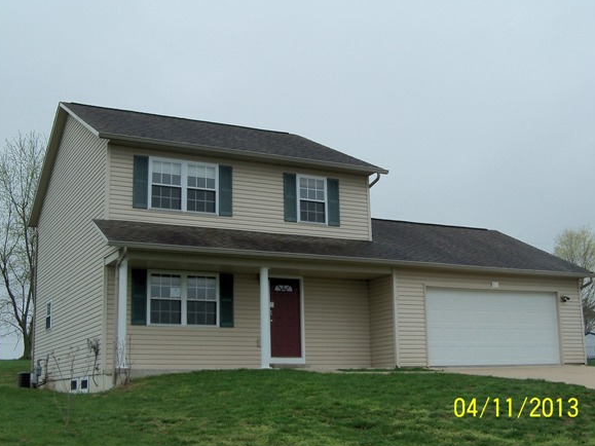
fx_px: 773
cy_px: 229
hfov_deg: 42.1
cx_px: 295
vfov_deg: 32.2
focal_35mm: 45
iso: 160
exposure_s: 1/250
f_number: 3.7
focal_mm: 7.5
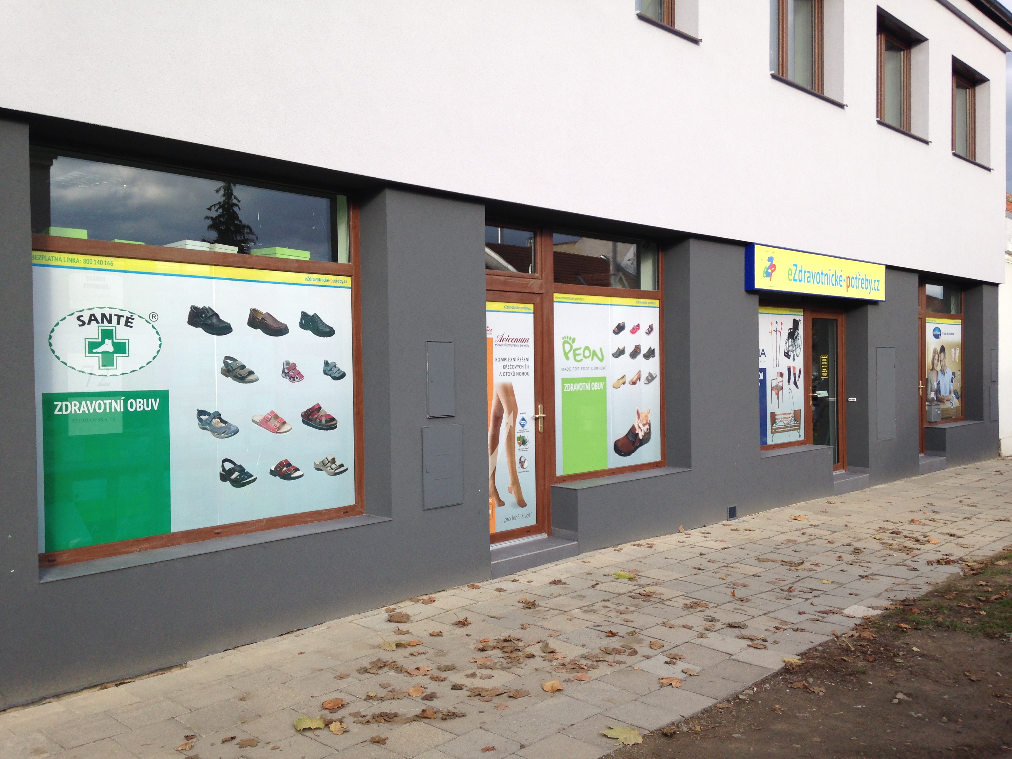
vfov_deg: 42.9
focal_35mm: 33
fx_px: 965
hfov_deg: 55.4
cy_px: 380
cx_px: 506
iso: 50
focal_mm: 4.12
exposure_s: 1/411
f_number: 2.4
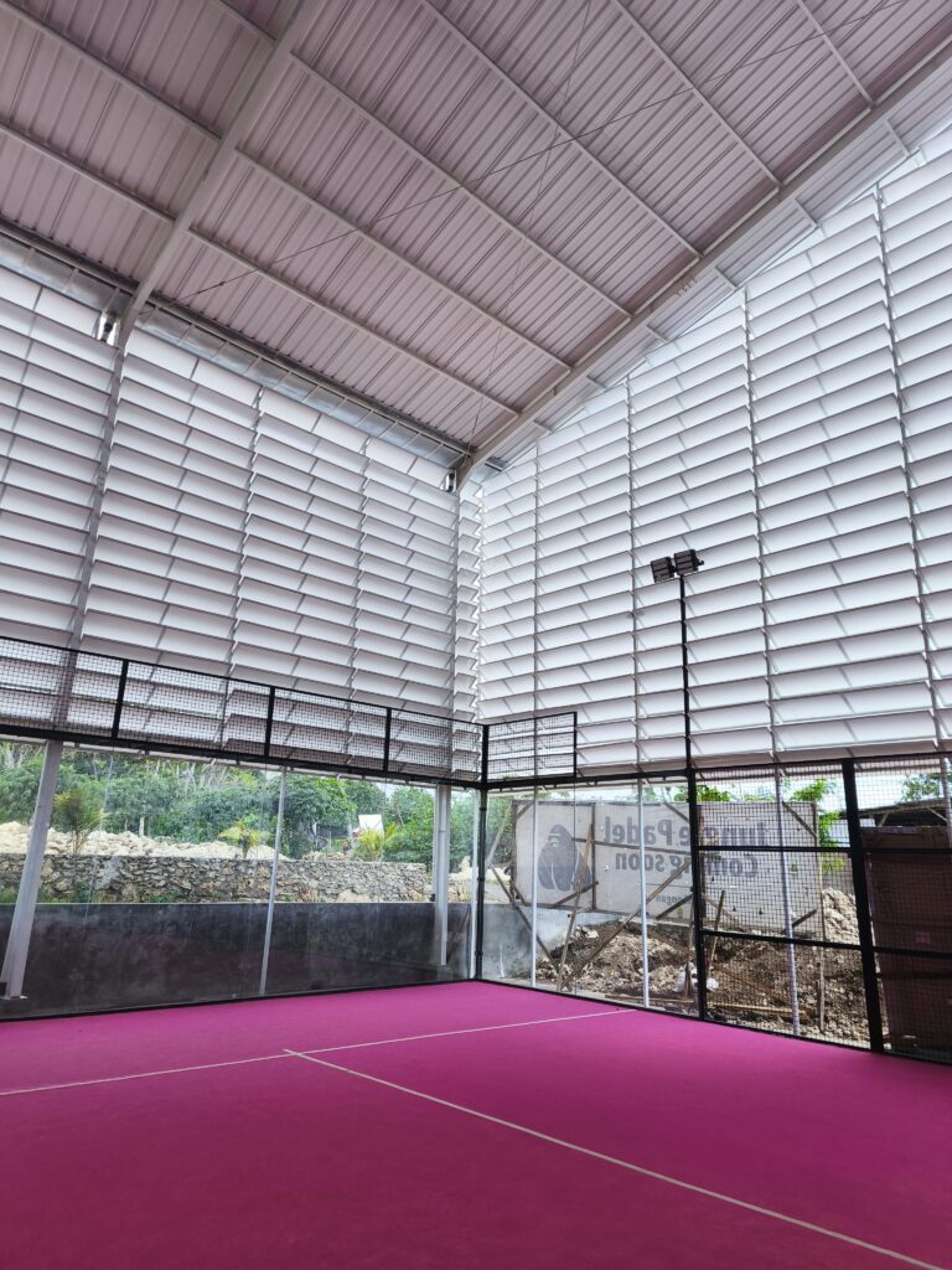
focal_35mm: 23
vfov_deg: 73.9
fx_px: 843
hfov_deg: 58.9
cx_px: 476
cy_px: 635
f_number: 1.7
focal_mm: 5.35
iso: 80
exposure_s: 1/827
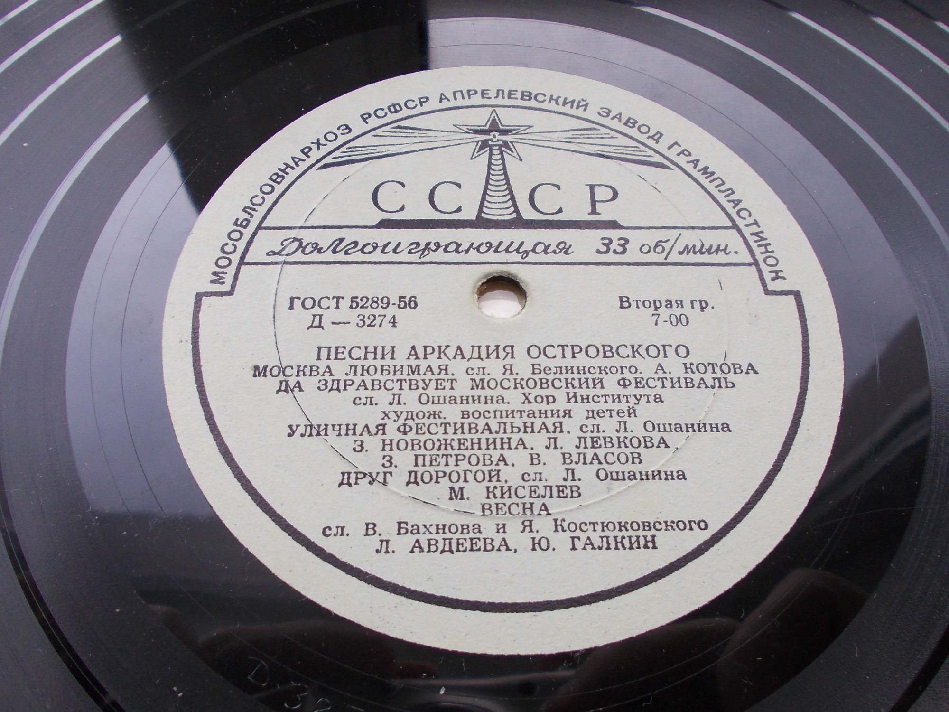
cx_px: 474
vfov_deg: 49.7
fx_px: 768
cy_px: 356
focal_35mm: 28
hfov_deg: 63.4
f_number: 2.7
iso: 80
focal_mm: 4
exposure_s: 1/80
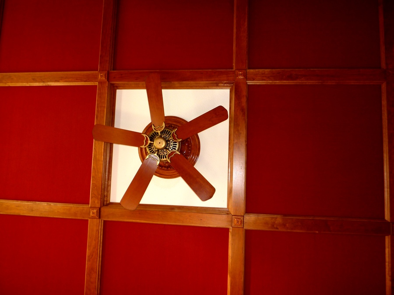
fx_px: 285
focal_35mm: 25
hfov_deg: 69.4
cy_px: 148
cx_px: 197
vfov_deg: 54.9
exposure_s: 1/30
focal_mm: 4.1
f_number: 3.3
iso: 125
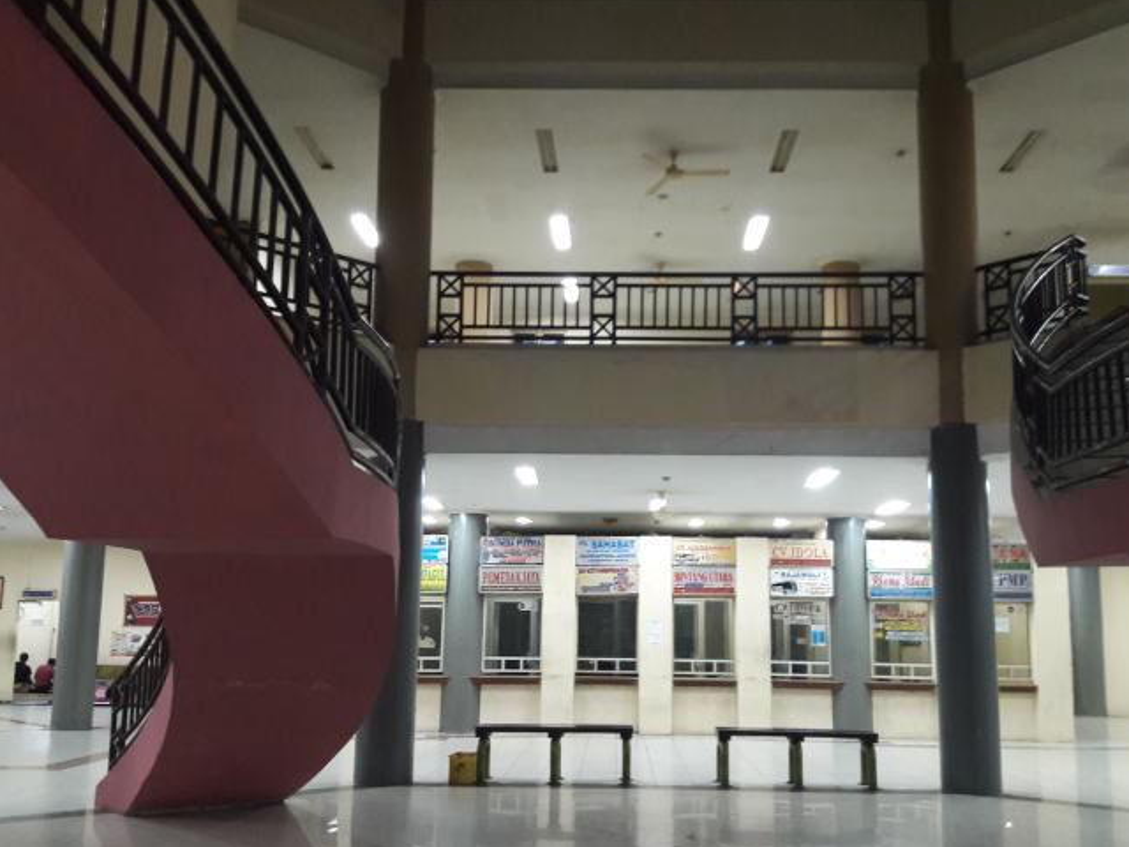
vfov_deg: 40.7
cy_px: 453
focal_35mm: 35
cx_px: 589
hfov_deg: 52.6
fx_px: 1142
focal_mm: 3.7
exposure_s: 1/17
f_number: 1.9
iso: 250
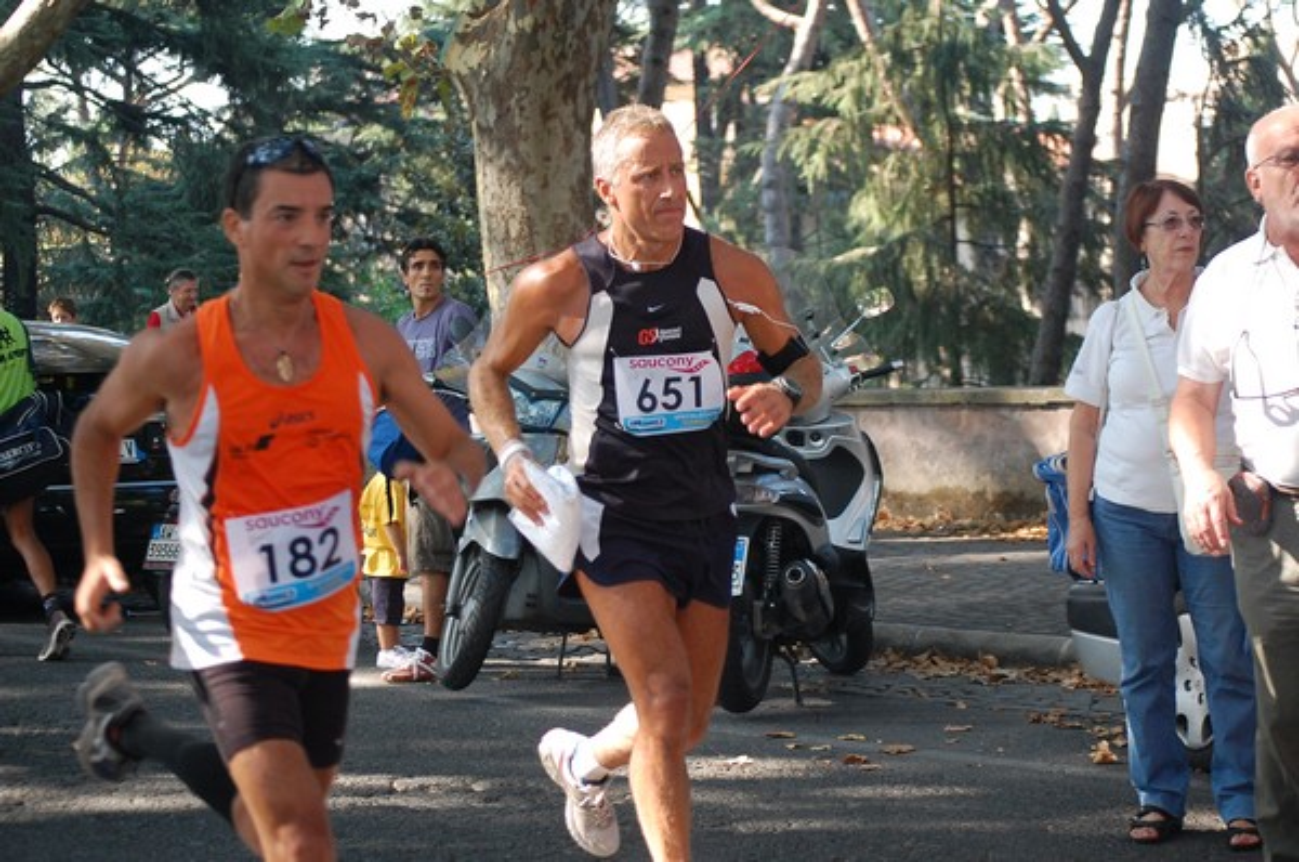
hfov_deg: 24.7
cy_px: 431
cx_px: 650
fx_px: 2972
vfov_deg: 16.5
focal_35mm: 82
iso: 800
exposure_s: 1/320
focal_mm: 55
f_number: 4
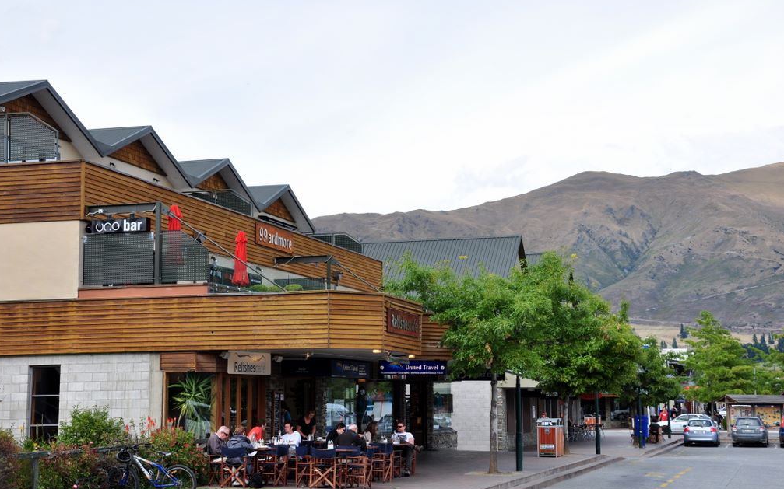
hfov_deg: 34.6
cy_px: 258
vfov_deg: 22.0
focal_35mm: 59
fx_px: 1260
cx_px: 390
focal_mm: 38
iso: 200
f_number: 10
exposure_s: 1/200
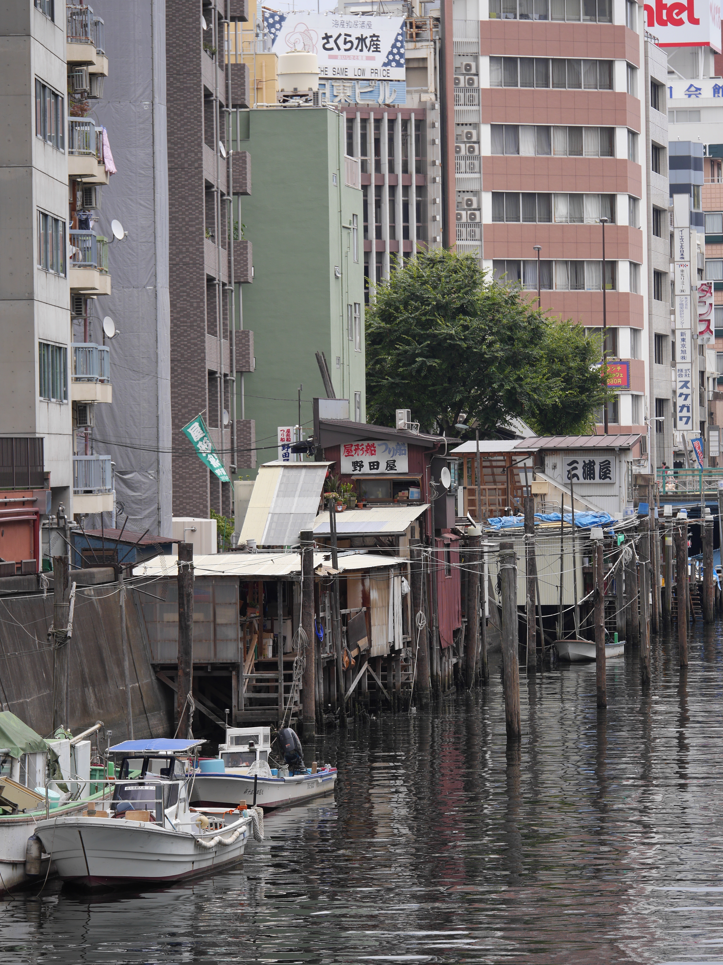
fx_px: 5570
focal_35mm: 200
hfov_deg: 7.4
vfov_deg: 9.9
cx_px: 362
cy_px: 482
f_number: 4
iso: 200
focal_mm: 100
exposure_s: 1/800
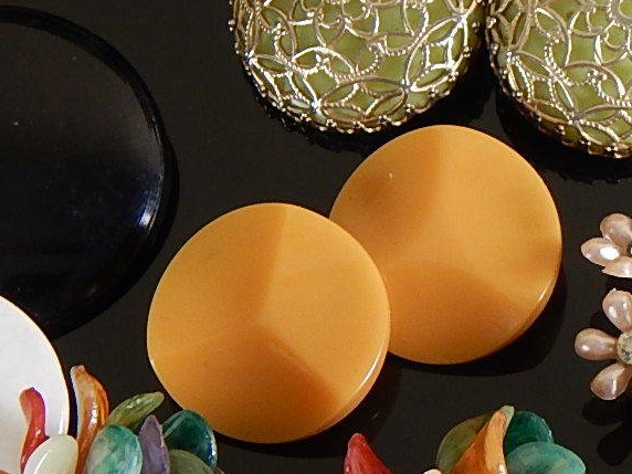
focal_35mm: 151
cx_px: 836
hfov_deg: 12.6
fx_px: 2757
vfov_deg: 9.8
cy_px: 259
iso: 180
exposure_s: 1/30
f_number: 3.8
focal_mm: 9.7
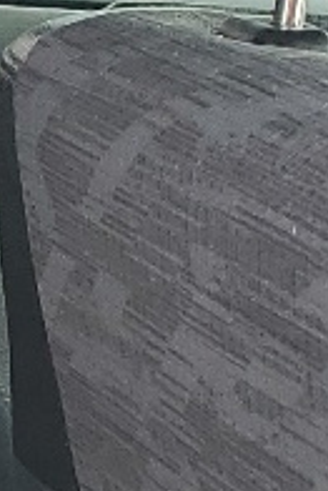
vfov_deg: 9.2
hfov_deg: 5.4
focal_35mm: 221
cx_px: -989
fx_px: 3015
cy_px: 504
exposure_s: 1/278
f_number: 1.5
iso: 50
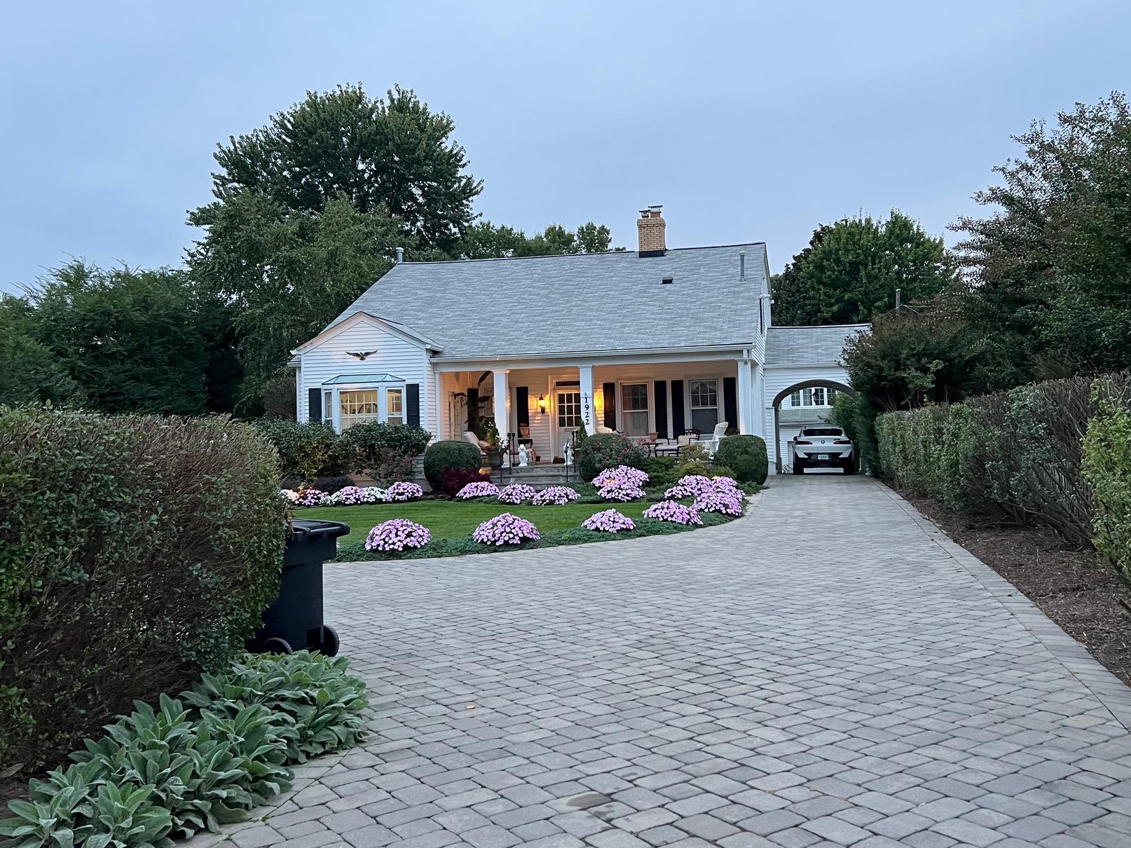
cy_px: 380
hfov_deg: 55.0
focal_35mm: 33
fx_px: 1078
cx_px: 668
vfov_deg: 42.9
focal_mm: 5.7
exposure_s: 1/72
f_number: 1.5
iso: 125
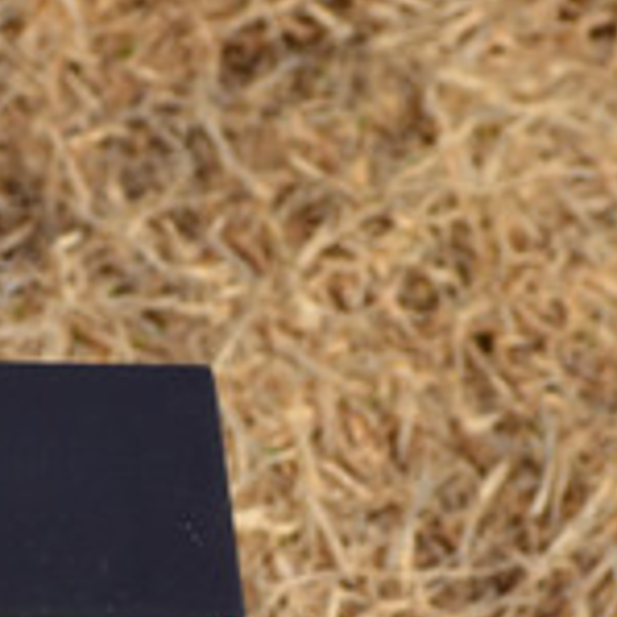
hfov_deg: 10.5
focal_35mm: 164
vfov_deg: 10.3
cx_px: -58
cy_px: 921
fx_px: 3307
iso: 100
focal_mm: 24
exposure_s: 1/160
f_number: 6.3
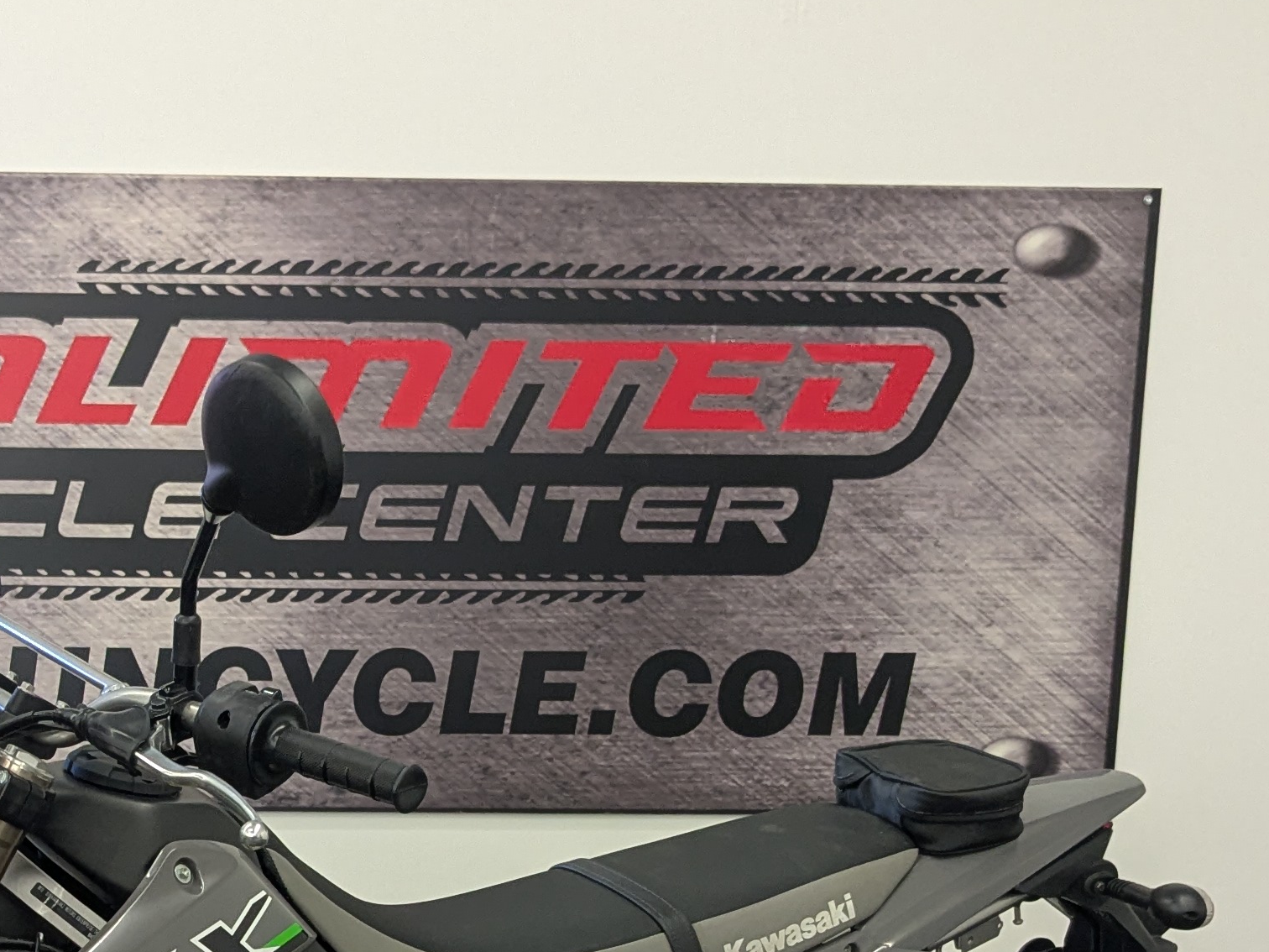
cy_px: 1150
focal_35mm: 72
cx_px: 274
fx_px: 2639
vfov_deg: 19.2
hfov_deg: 26.6
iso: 309
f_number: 1.73
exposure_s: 1/60
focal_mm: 4.38
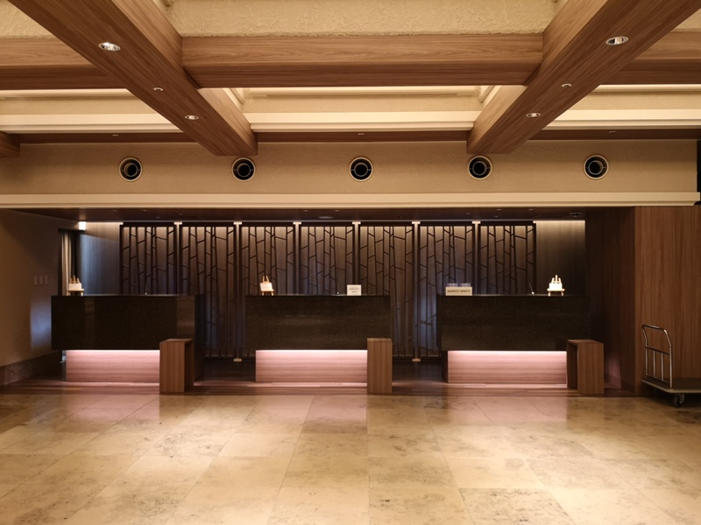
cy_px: 262
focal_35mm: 27
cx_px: 350
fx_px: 547
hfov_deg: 65.3
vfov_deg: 51.4
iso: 320
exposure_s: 1/33.3
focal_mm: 3.95
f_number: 1.8
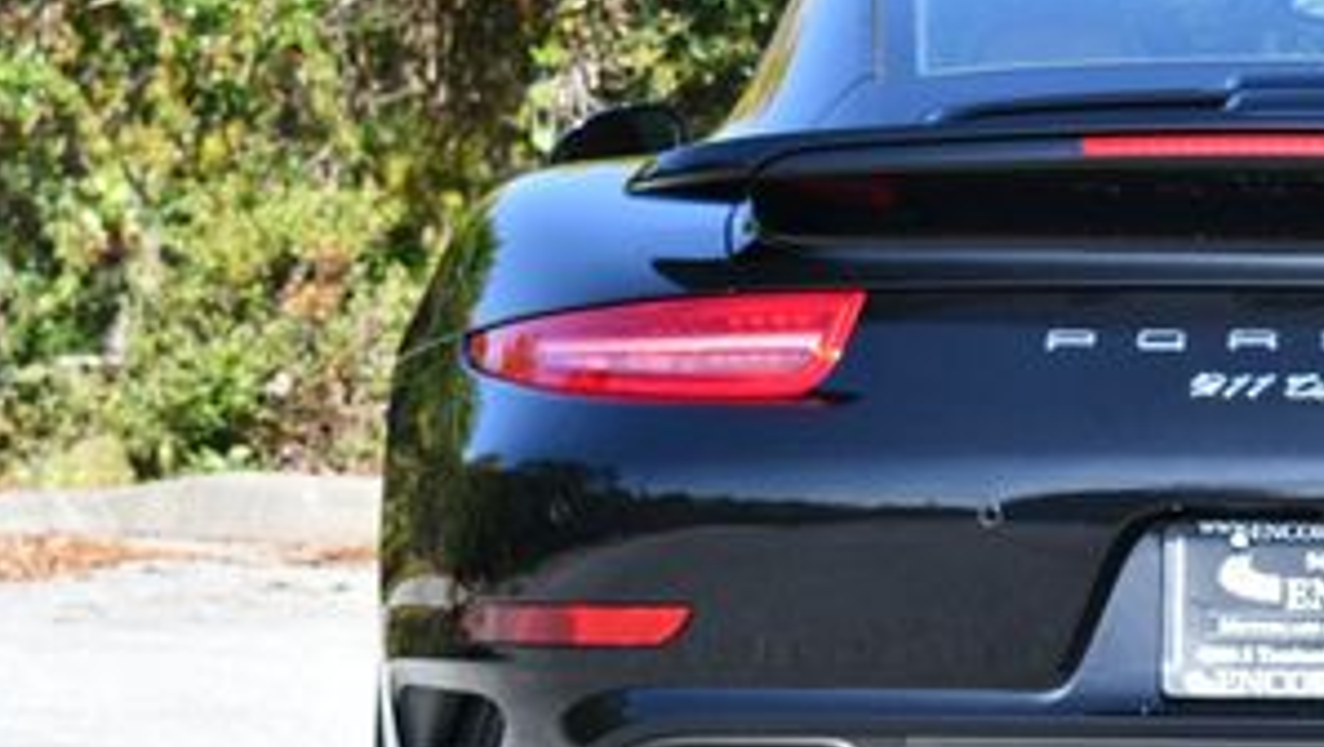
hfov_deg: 9.9
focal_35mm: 216
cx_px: 1368
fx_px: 7587
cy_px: 360
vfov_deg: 5.6
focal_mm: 48
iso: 200
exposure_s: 1/250
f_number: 8
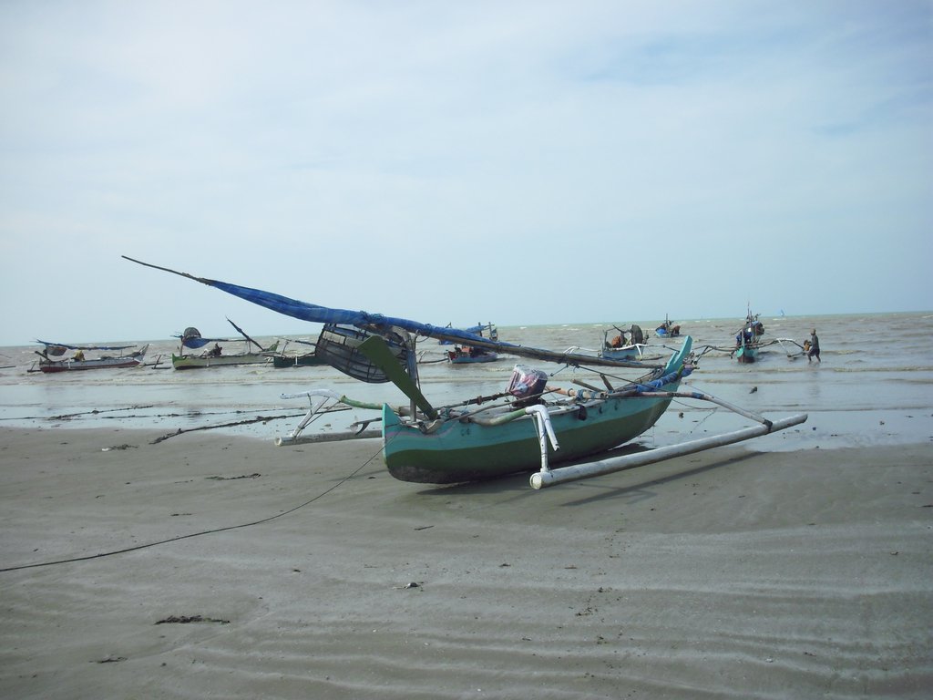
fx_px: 1024
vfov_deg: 37.7
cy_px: 350
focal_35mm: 38
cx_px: 466
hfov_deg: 49.0
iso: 100
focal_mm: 6.2
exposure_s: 1/320
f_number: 8
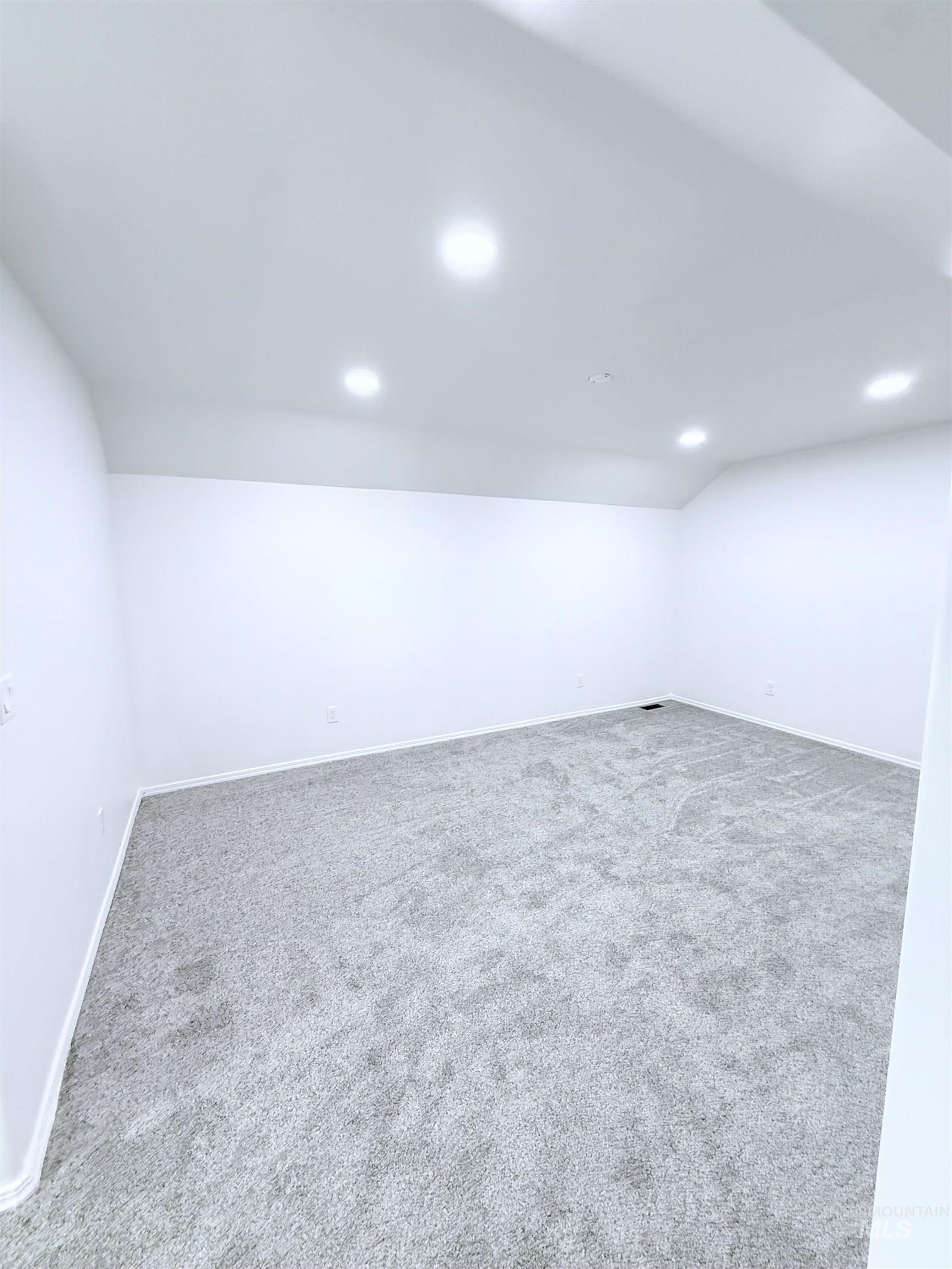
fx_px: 513
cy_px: 634
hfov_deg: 85.7
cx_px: 476
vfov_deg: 102.1
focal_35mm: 14
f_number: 2.2
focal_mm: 2.22
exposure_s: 1/120
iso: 640
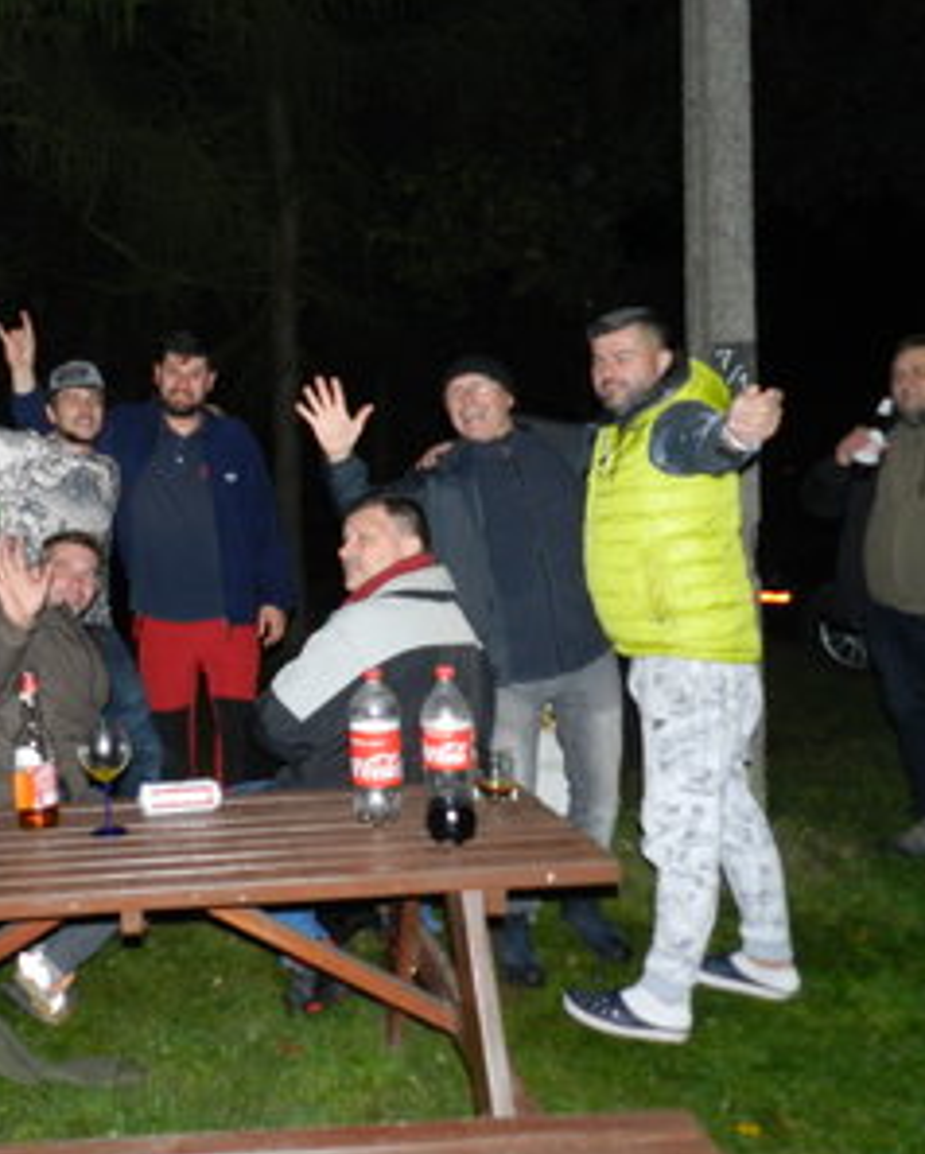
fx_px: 1162
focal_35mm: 34
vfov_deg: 52.8
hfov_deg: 41.1
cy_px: 552
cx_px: 155
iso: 400
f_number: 3.4
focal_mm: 4
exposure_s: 1/30
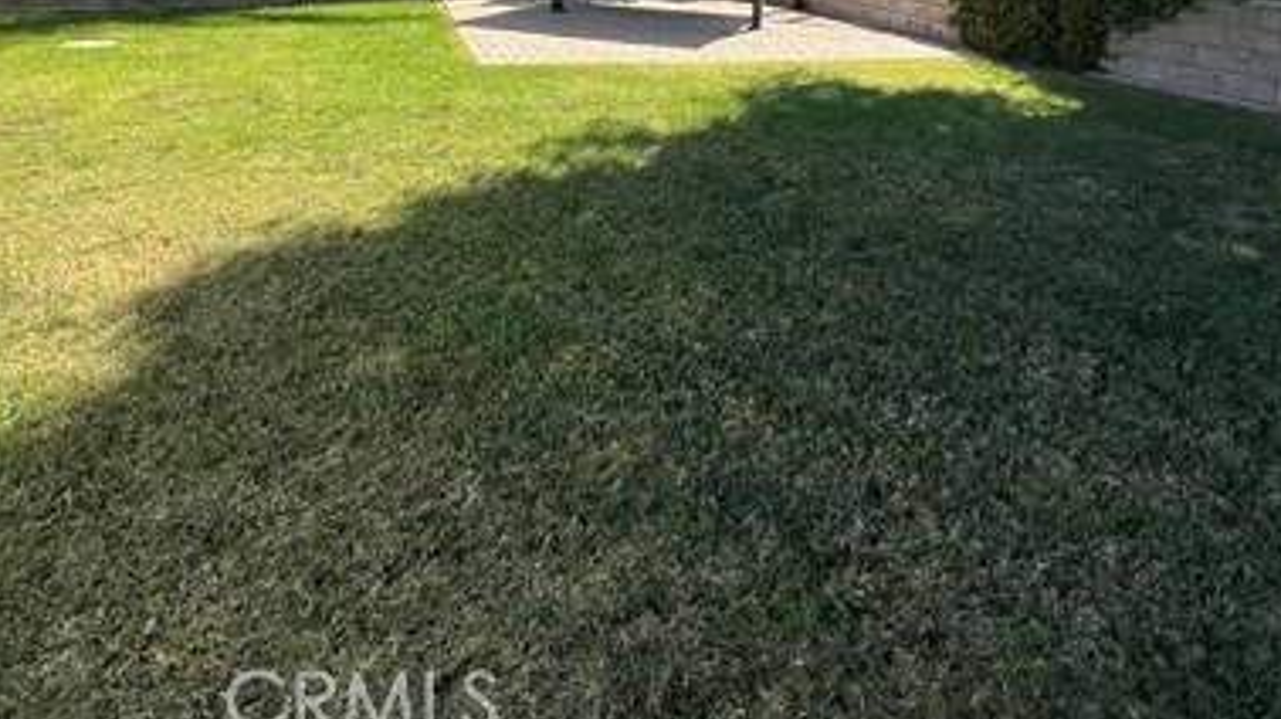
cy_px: -64
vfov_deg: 39.3
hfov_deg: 76.0
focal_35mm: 24
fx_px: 815
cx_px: 563
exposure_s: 1/978
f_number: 1.8
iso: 32
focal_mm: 1.57
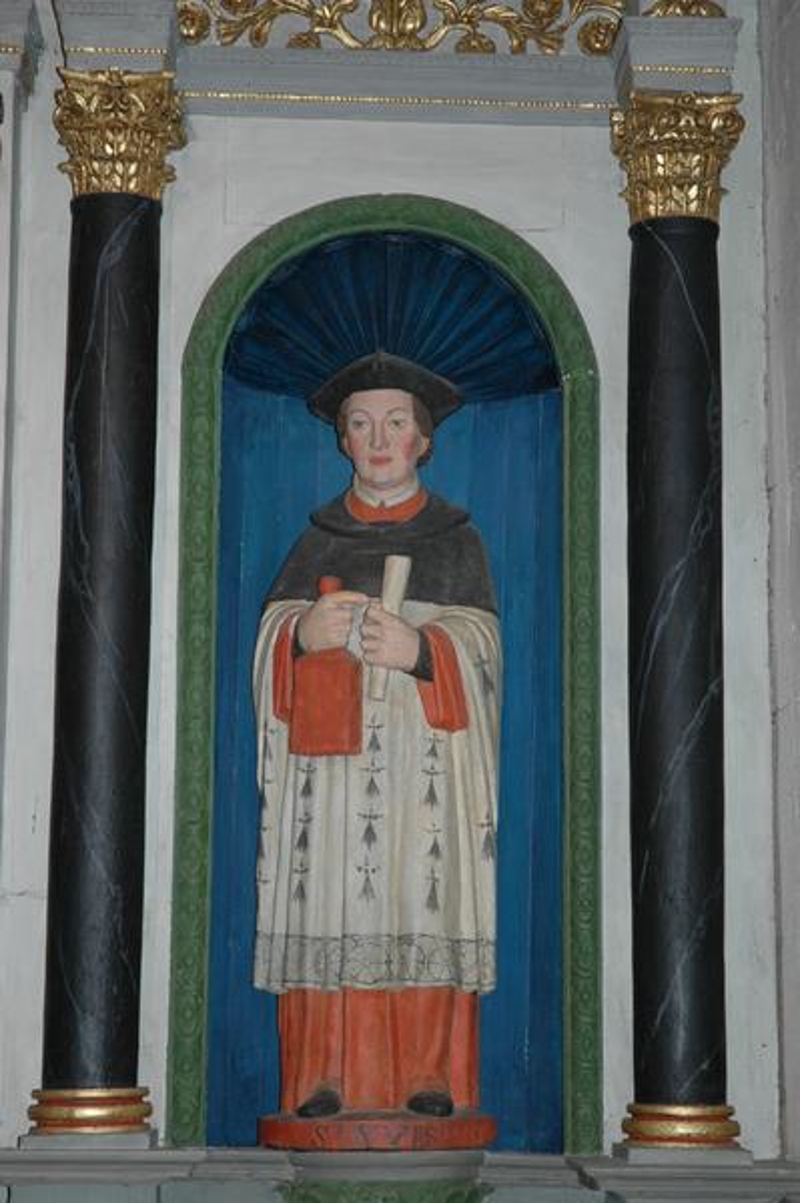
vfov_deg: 24.2
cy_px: 602
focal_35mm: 84
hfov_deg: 16.2
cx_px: 400
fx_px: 2805
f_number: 4.5
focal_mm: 56
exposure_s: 1/60
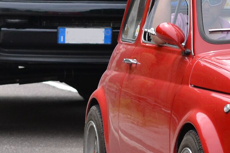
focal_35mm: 408
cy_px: -2
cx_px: 170
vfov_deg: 3.4
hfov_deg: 5.0
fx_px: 2607
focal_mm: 78
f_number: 5
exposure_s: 1/1250
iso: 400
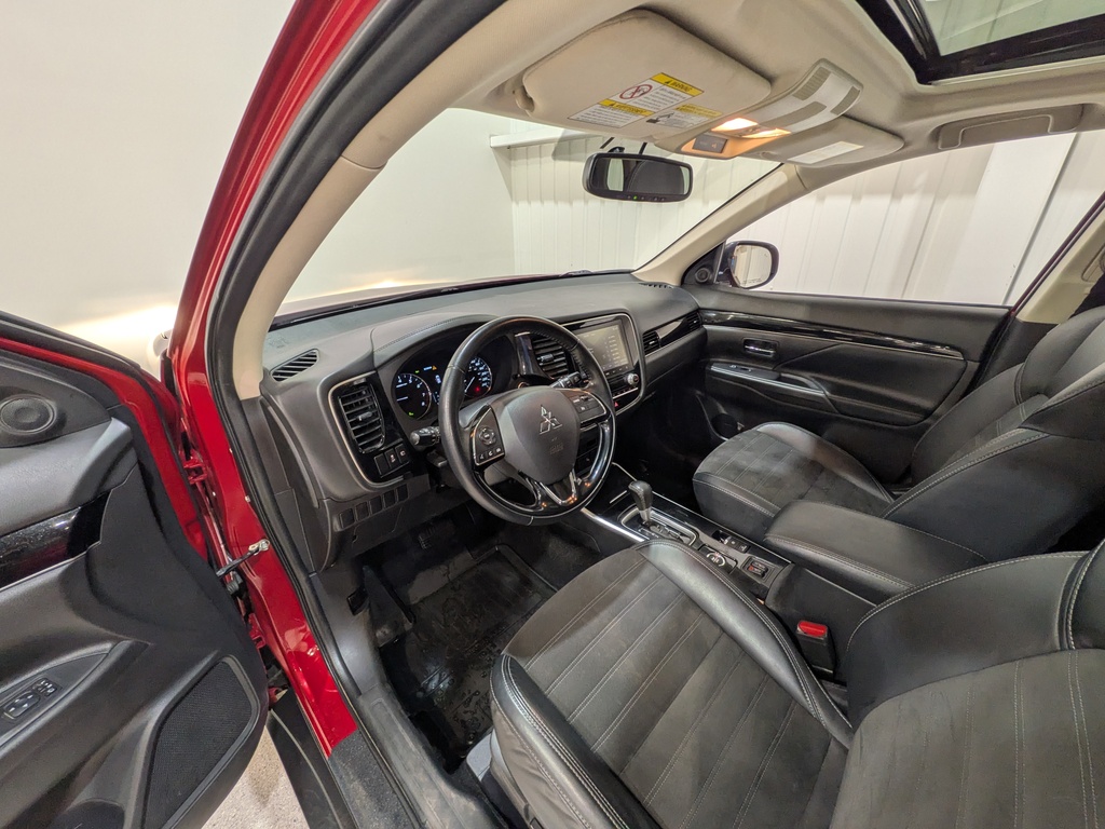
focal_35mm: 14
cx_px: 552
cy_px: 414
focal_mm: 1.83
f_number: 2.2
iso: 83
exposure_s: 1/60
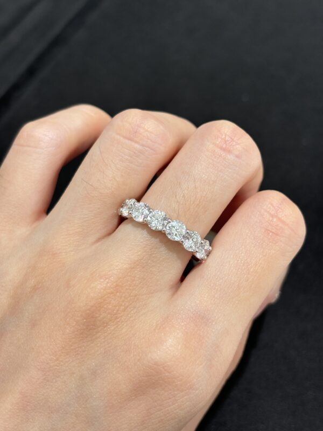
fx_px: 647
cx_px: 162
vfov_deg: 36.8
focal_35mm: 52
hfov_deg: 28.0
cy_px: 216
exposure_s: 1/100
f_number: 1.6
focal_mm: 5.96
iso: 40
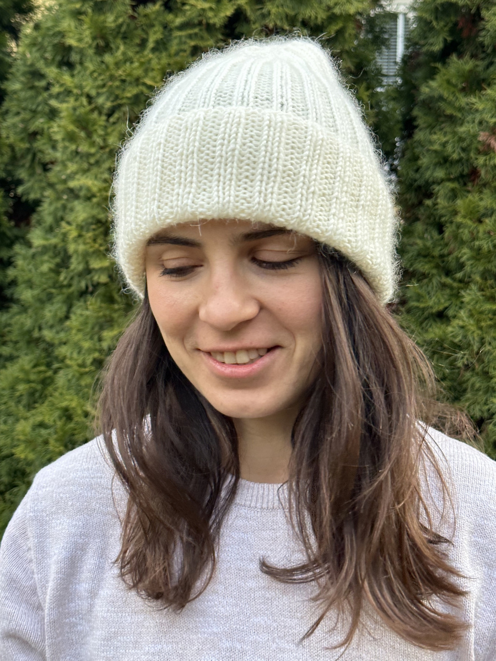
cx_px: 248
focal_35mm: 48
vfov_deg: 39.7
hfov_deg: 30.3
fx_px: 917
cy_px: 330
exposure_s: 1/154
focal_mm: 6.86
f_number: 1.78
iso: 64
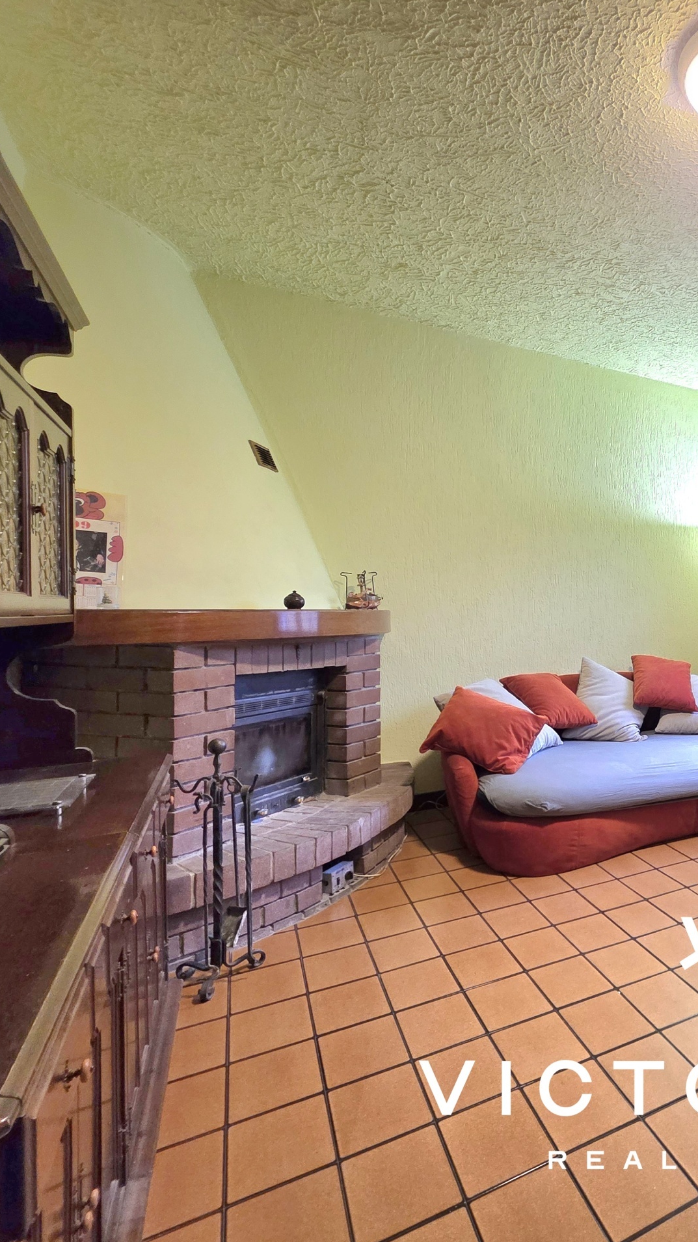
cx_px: 699
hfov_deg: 48.1
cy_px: 620
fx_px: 625
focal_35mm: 19
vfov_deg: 89.6
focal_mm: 2.2
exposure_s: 1/50.3
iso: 320
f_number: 1.9
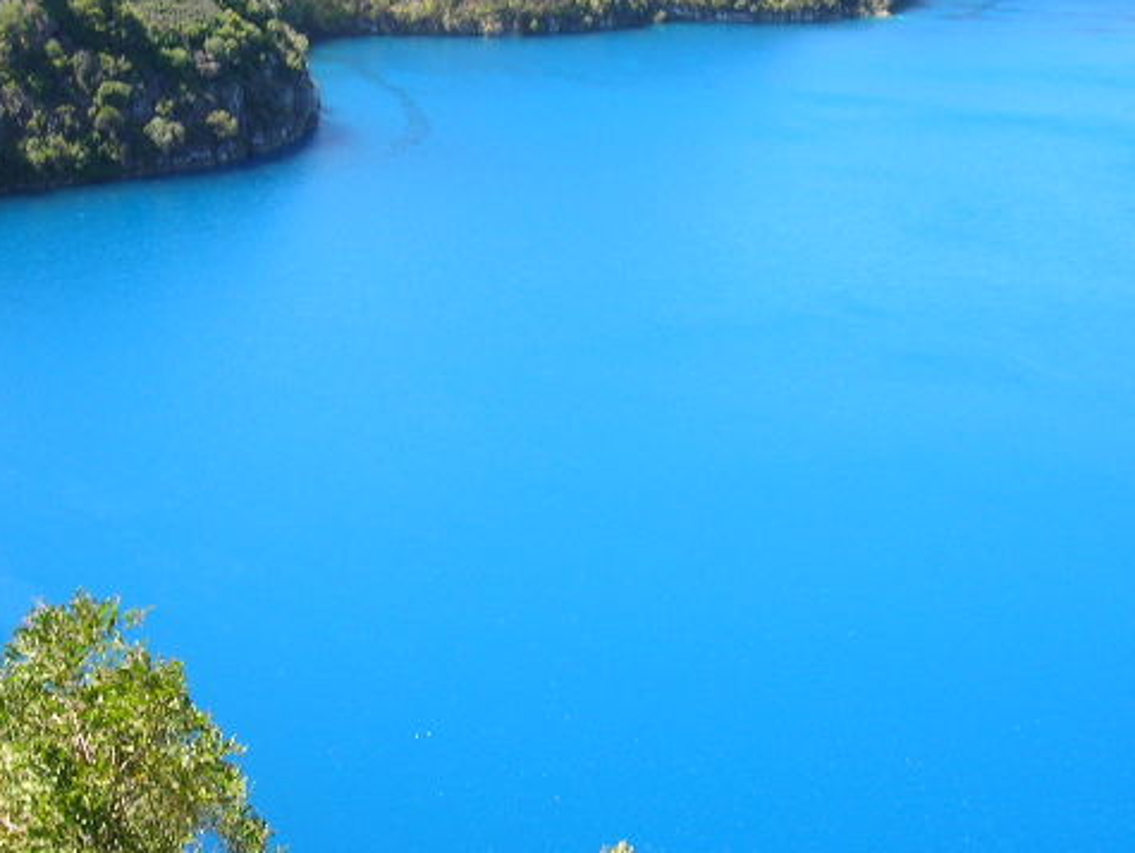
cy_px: 368
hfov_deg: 32.7
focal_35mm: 59
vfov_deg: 24.8
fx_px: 1936
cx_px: 564
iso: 64
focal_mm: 7.8
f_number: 4.8
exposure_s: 1/168
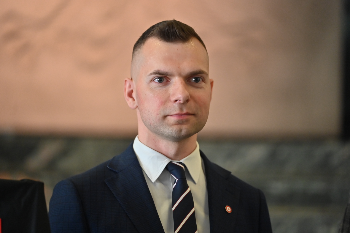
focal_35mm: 155
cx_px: 175
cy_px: 116
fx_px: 1507
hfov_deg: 13.2
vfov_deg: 8.9
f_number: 2.8
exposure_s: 1/250
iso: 2000
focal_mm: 155
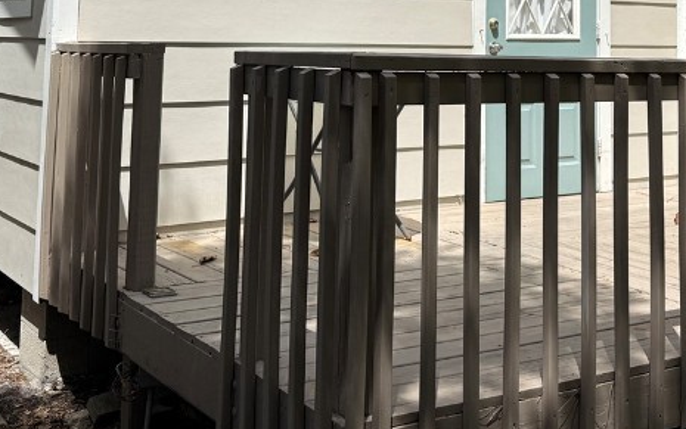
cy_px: -29
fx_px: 1047
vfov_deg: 22.0
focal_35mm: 56
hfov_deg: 35.8
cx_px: 475
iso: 80
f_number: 1.78
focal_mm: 6.76
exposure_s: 1/4405
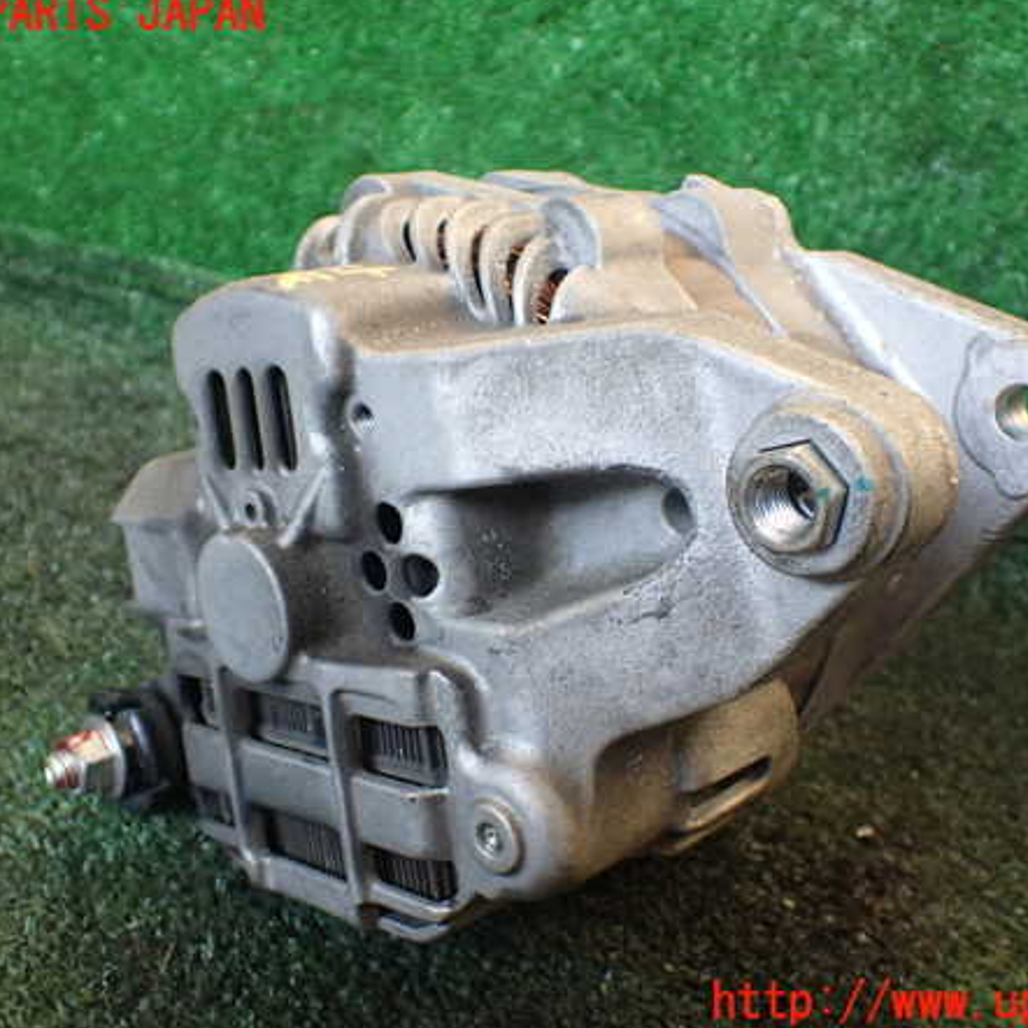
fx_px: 1210
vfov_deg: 46.0
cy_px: 509
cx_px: 540
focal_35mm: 36
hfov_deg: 46.0
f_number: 2.3
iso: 250
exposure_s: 1/125
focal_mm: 5.4
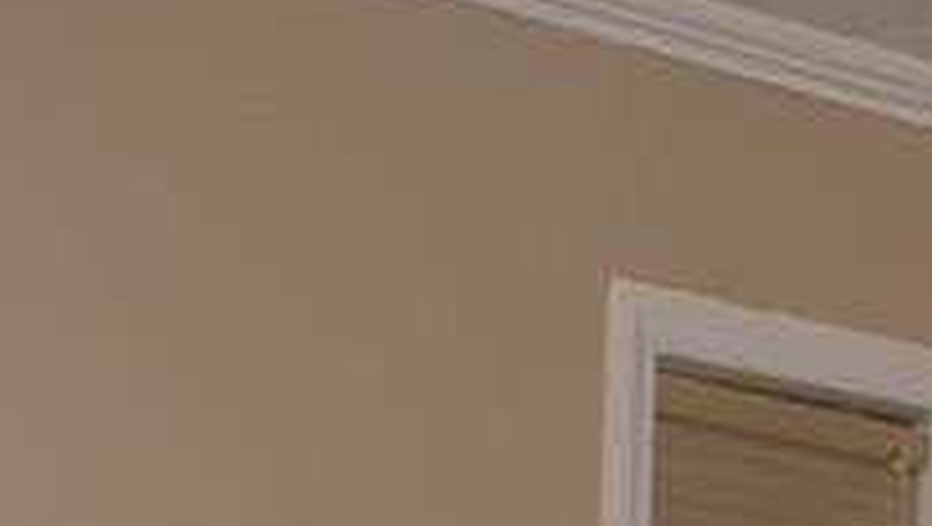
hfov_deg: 11.1
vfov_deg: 6.3
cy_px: 1106
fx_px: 4602
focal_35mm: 186
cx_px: 1463
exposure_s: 1/60
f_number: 6.3
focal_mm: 24
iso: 100
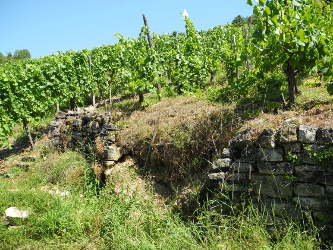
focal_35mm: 29
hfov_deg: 61.7
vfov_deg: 48.2
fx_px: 279
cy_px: 125
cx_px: 167
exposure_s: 1/640
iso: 100
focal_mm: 6
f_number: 2.8
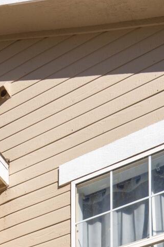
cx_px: -16
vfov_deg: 22.6
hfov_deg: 19.4
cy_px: 400
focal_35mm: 67
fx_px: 458
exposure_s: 1/800
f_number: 4.5
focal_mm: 16
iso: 100
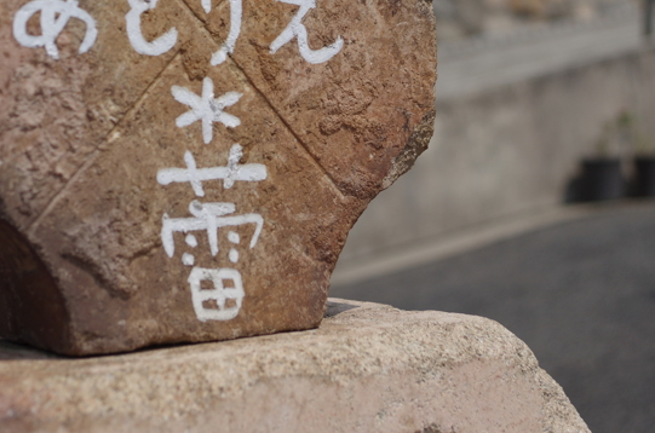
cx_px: 308
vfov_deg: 15.4
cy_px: 25
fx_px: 1579
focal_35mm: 87
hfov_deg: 23.4
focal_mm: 30.63
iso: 125
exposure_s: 1/2000
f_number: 4
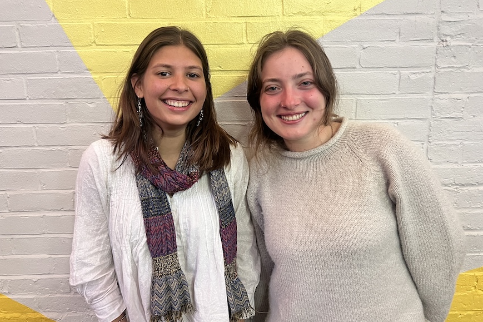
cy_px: 149
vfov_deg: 46.3
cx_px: 238
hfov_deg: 65.5
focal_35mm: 28
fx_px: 376
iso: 200
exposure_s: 1/60
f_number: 1.5
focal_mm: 5.7
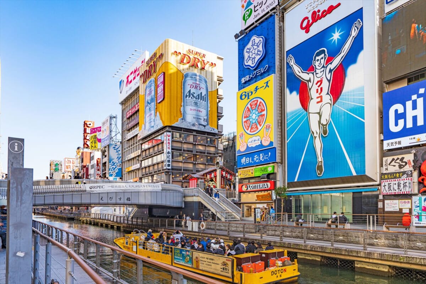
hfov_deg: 73.7
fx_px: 284
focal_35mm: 24
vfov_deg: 53.1
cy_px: 142
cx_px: 213
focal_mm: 24
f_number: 5
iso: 100
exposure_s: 1/100
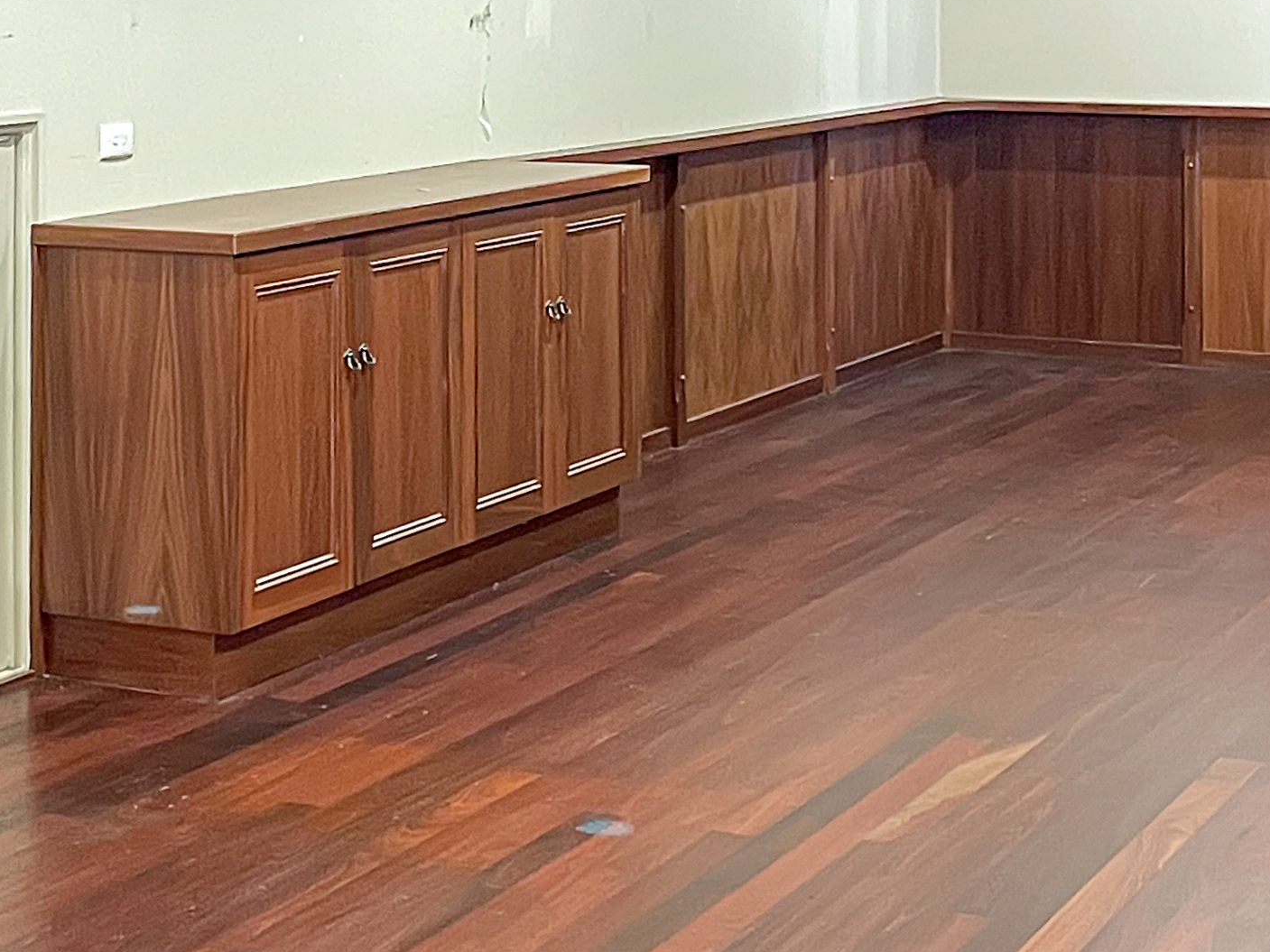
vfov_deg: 19.2
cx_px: 559
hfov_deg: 26.0
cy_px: 32
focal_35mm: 75
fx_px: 2751
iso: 1000
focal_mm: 4.2
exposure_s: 1/25
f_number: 1.6
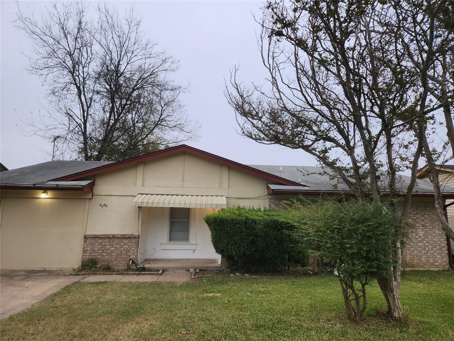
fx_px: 302
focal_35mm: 23
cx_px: 227
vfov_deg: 58.9
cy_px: 170
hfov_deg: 73.9
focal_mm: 5.4
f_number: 1.8
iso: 40
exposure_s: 1/180
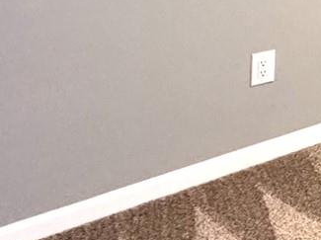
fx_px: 639
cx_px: 648
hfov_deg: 18.3
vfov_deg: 17.1
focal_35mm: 69
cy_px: -203
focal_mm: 2.22
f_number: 2.2
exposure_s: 1/60
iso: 400
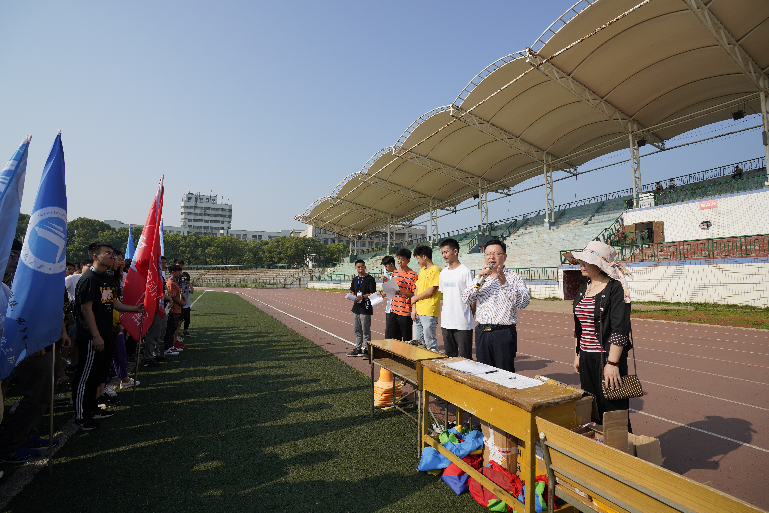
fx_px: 342
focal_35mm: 16
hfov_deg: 96.7
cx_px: 384
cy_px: 256
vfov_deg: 73.8
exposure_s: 1/400
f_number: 6.3
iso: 100
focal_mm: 16
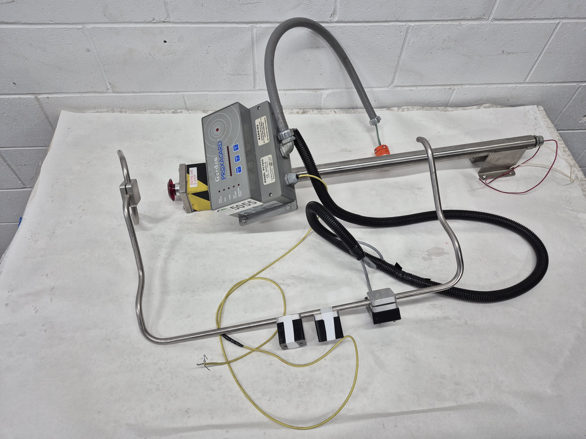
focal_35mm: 23
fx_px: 389
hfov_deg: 73.9
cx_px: 293
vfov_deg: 58.9
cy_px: 220
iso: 100
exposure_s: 1/120
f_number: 1.8
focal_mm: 5.4
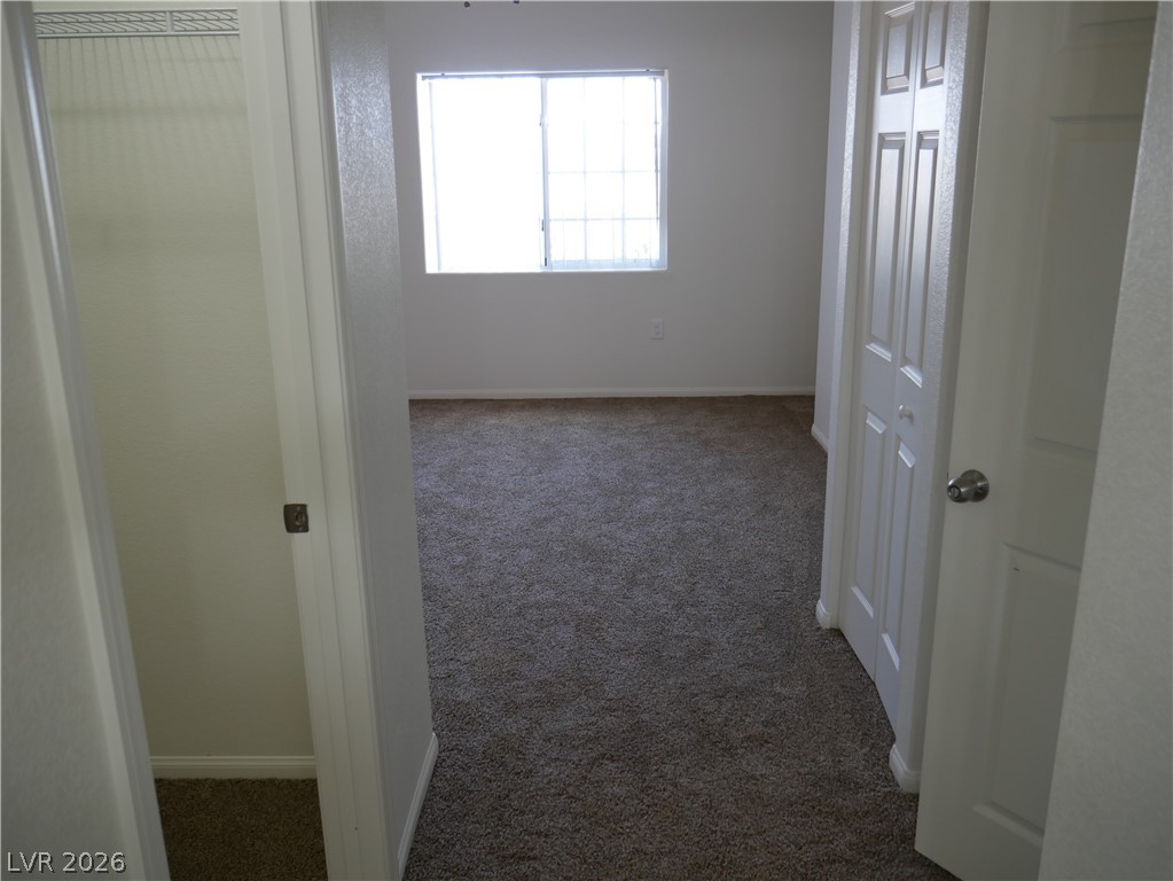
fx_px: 949
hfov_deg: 63.4
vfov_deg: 49.8
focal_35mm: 28
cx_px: 586
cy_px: 440
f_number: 3.5
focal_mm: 14
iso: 400
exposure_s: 1/60
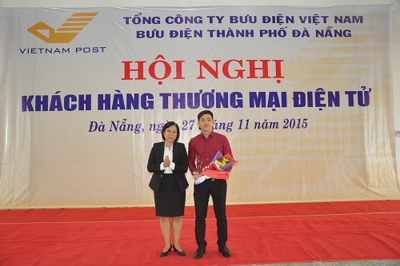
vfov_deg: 41.7
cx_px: 200
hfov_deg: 59.5
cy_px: 133
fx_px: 350
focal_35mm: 32
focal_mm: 21
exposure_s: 1/60
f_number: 4.5
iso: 1000
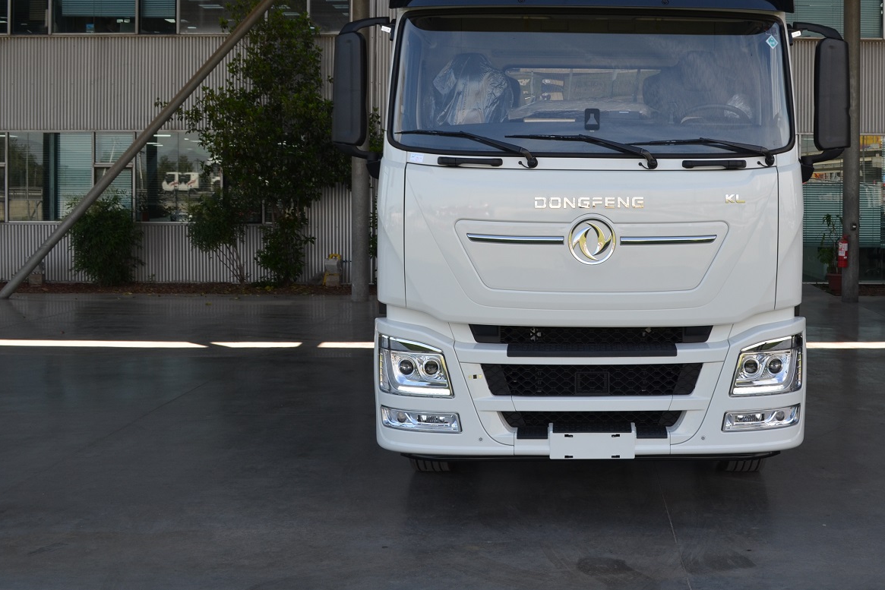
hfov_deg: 42.1
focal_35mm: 46
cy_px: 209
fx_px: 1131
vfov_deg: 29.1
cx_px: 599
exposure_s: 1/160
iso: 200
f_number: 6.3
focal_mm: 22
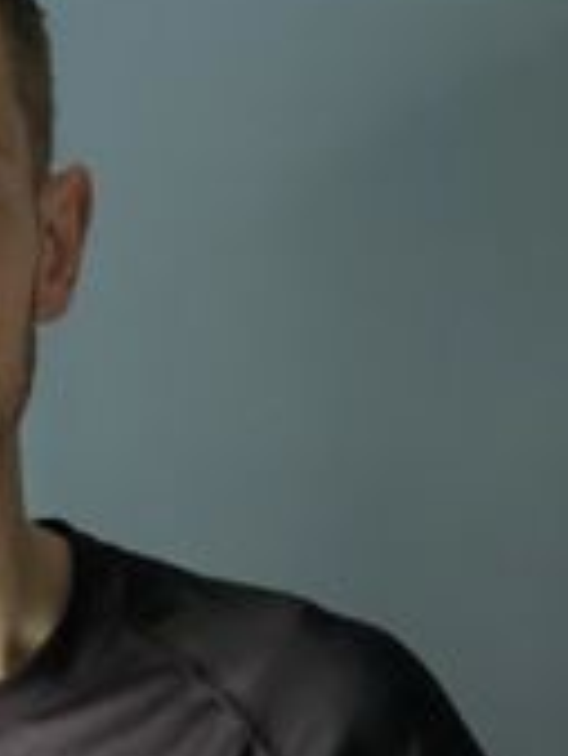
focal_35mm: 131
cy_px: 530
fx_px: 2862
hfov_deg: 11.2
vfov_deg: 15.0
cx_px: -76
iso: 400
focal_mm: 6
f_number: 2
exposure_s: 1/37
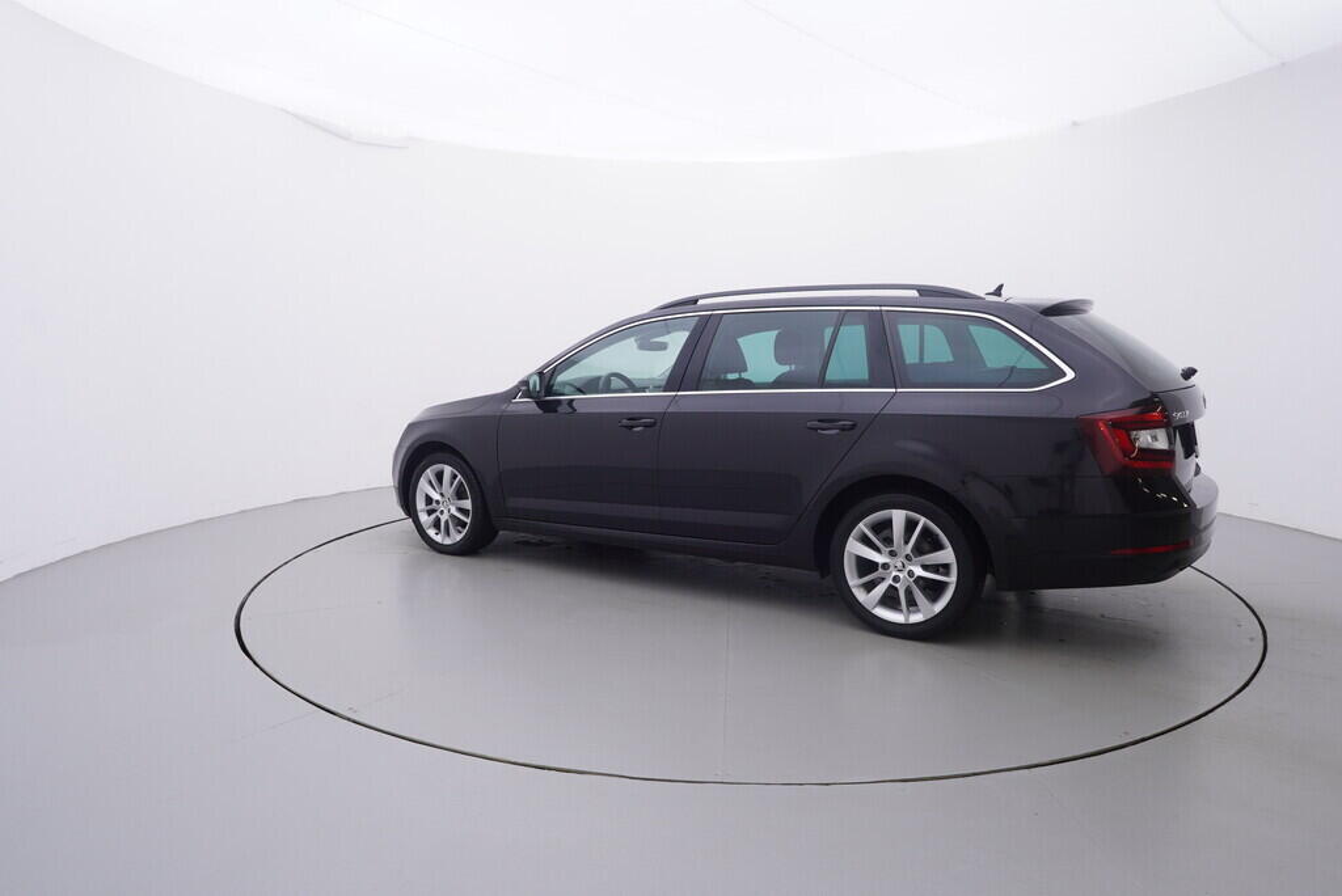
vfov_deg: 56.2
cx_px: 671
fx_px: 839
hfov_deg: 77.3
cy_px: 448
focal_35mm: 22
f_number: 5
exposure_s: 1/80
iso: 200
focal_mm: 15
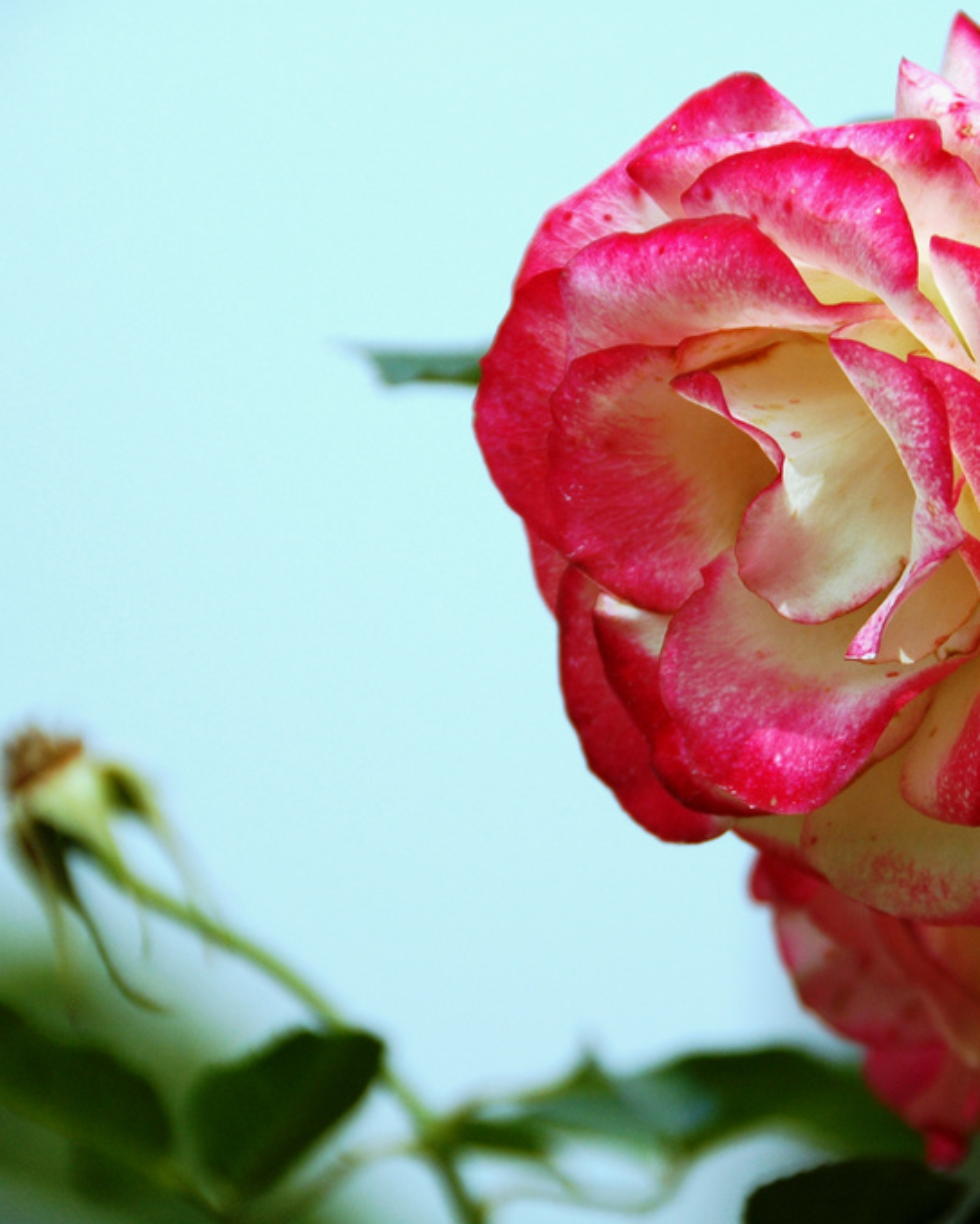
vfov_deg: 7.0
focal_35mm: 276
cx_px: 700
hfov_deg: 5.6
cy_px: 611
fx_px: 10000
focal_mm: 130
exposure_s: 1/1250
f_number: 5.6
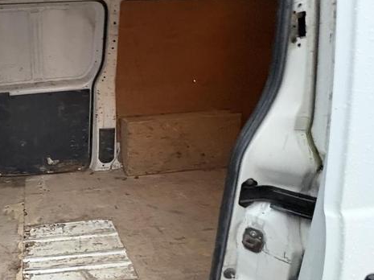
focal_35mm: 27
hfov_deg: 57.1
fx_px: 291
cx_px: 43
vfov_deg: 51.3
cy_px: 139
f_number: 2.2
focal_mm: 2.22
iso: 1000
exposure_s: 1/34
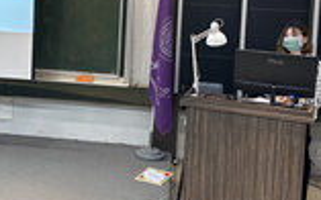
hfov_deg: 31.2
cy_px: 14
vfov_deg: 19.6
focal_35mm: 65
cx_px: 94
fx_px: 568
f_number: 1.78
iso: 200
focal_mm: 6.86
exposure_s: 1/120
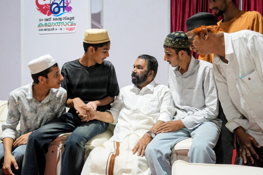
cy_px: 88
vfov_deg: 42.3
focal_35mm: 31
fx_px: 226
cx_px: 132
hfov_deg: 60.3
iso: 1000
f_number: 4
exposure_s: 1/100
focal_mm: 31
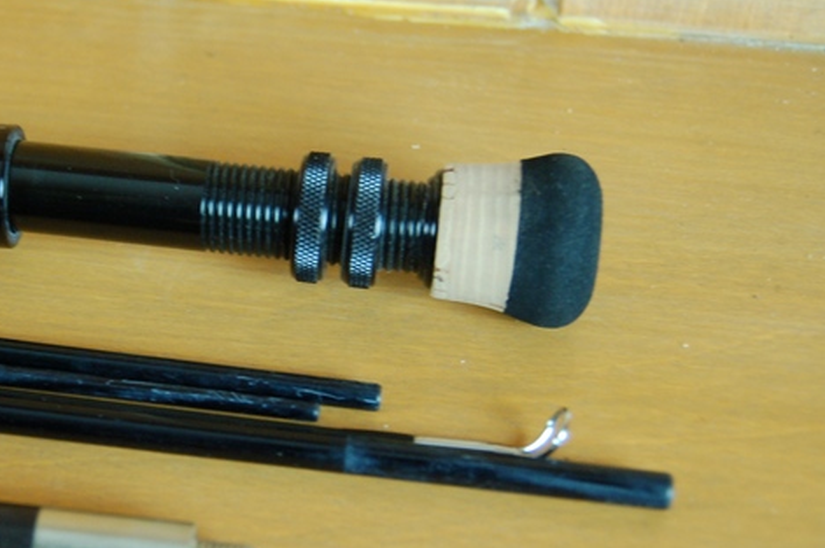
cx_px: 133
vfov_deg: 19.7
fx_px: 1580
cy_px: 282
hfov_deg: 28.5
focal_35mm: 69
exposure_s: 1/30
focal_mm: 24
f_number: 4
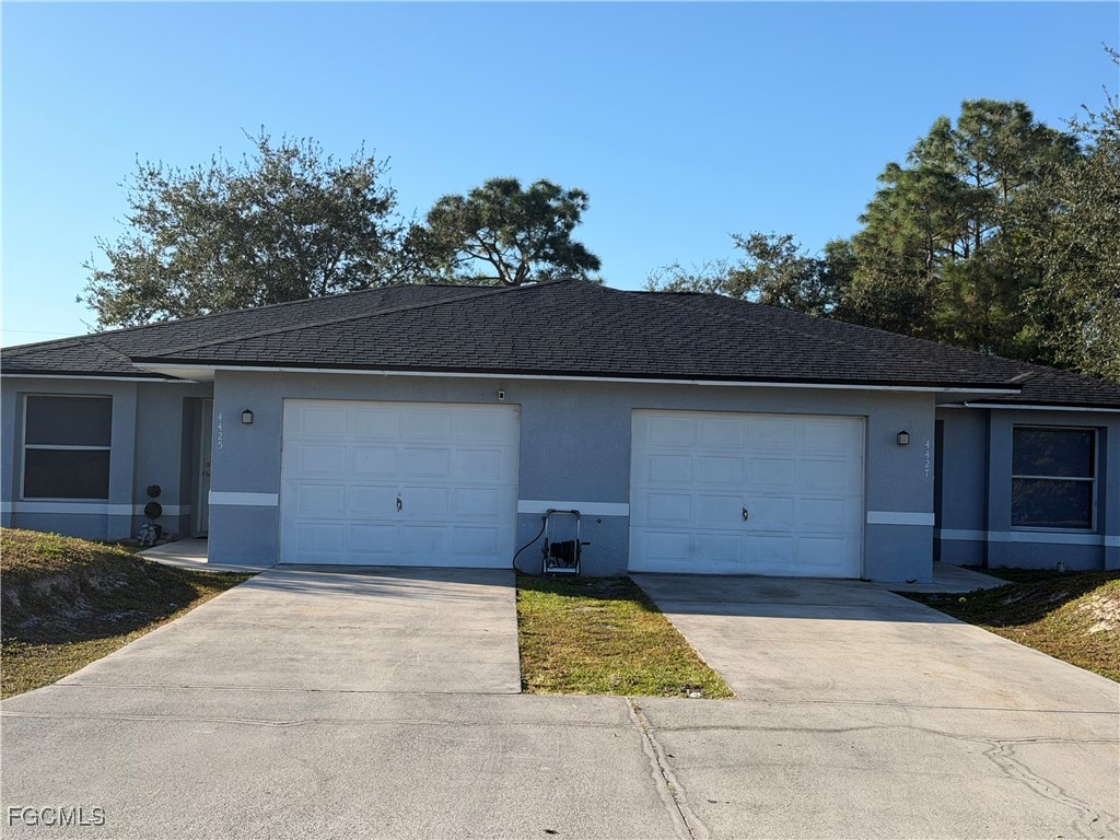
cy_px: 420
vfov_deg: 30.3
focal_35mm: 48
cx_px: 560
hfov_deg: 39.7
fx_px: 1553
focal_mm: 6.76
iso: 64
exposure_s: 1/3534
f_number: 1.78
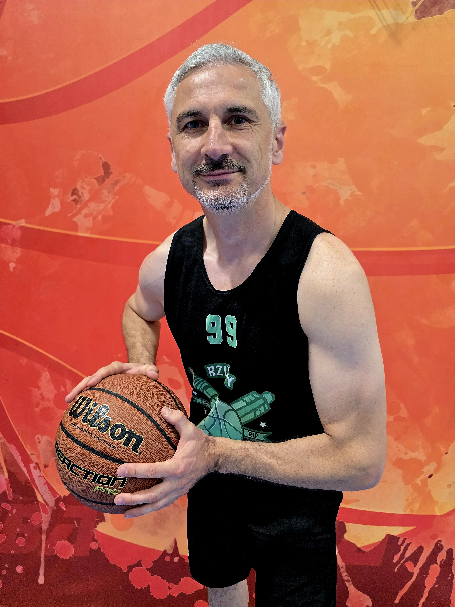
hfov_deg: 58.9
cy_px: 304
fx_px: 403
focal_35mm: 23
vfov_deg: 73.9
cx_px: 228
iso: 800
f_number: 1.7
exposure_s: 1/101
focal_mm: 6.3
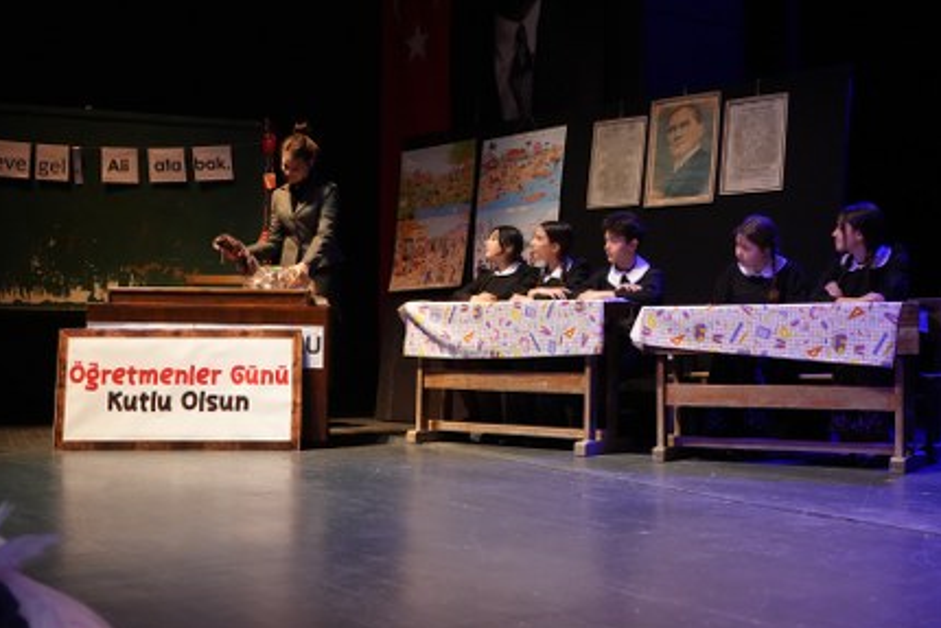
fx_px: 1177
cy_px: 301
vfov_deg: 29.9
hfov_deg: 43.6
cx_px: 490
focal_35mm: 45
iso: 6400
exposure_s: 1/160
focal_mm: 41
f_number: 4
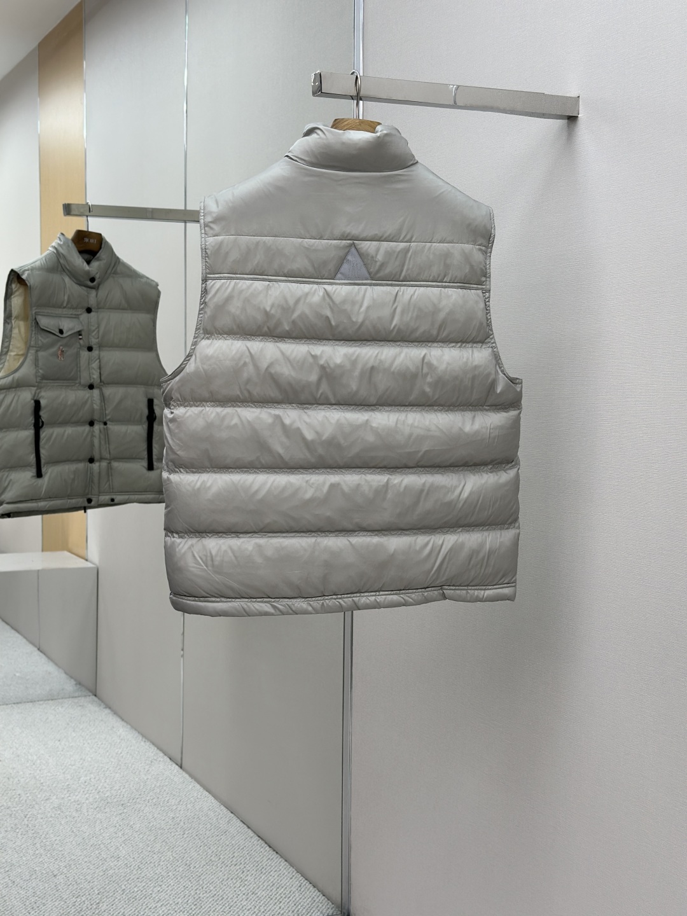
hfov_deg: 30.3
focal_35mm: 48
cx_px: 344
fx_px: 1270
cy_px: 458
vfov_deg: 39.7
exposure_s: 1/323
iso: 80
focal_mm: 6.86
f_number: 1.78
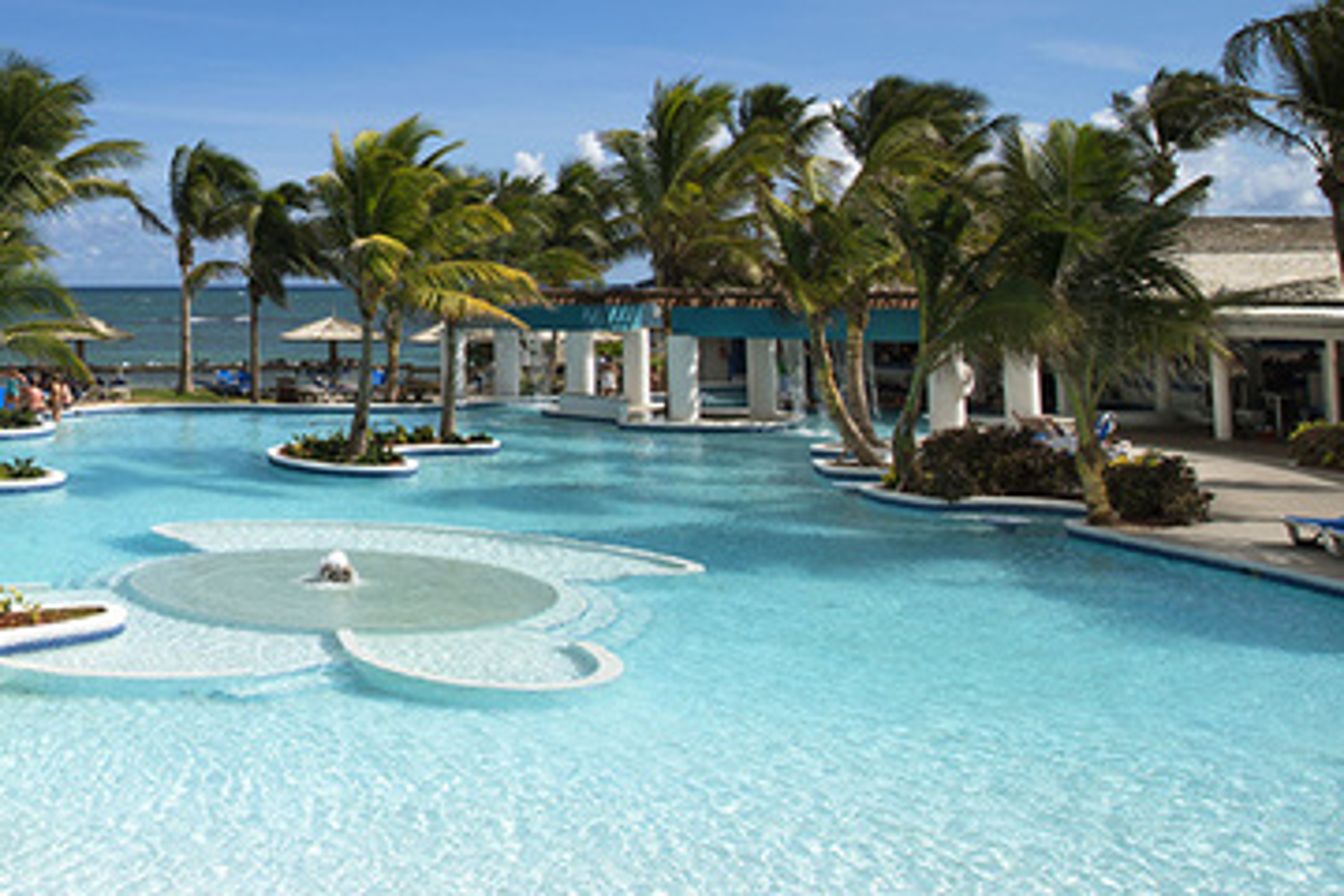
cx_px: 30
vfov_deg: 31.0
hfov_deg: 41.1
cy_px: 168
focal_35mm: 42
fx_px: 1568
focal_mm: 21
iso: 100
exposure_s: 1/320
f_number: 11
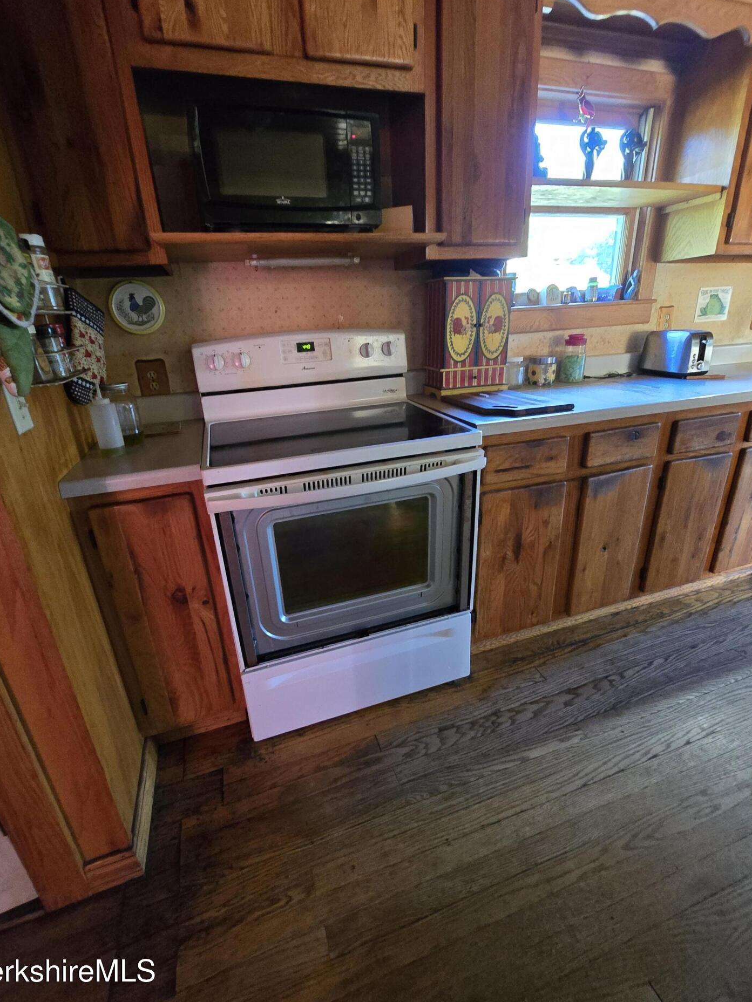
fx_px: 405
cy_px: 481
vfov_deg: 102.0
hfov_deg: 85.7
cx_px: 369
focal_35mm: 14
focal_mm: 2.2
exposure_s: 1/40
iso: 1250
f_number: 2.2
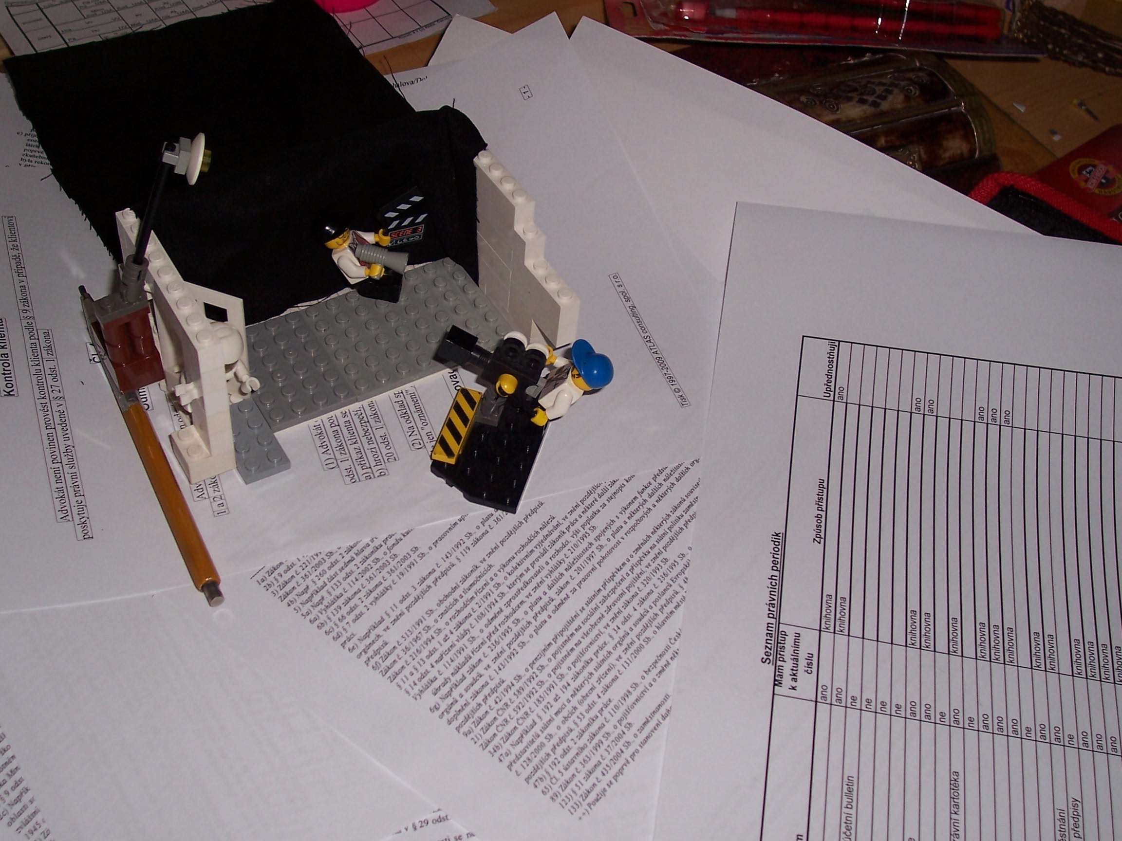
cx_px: 561
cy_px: 420
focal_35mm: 42
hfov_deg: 44.8
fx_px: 1361
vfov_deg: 34.3
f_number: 3
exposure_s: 1/60
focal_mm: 7
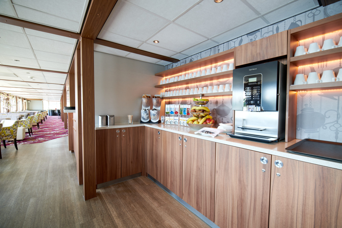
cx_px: 171
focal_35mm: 15
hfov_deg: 100.4
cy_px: 114
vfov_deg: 77.3
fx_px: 142
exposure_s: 1/10
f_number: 6.3
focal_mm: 15
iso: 200
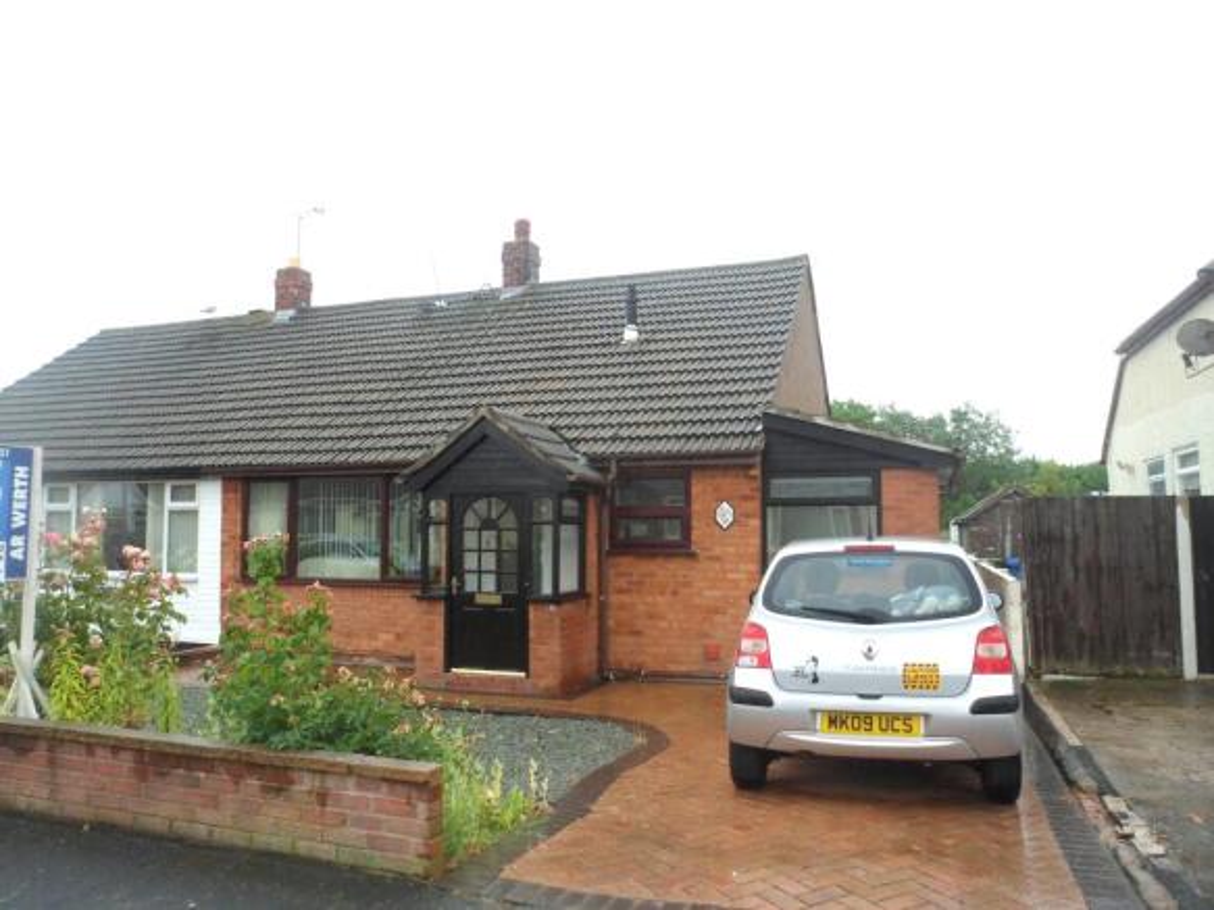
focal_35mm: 26
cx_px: 607
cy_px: 455
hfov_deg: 67.3
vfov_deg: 53.0
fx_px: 912
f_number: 3.3
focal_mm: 4.9
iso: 80
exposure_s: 1/125
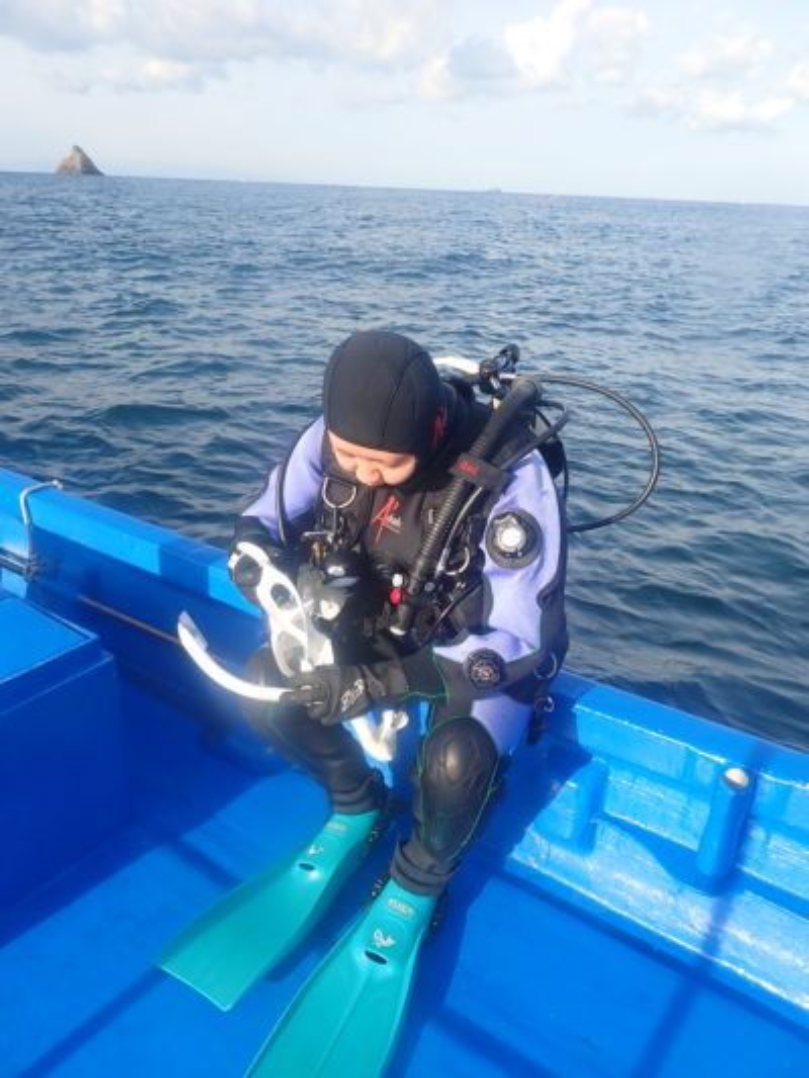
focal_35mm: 25
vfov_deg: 69.4
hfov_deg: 54.9
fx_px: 779
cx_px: 404
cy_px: 539
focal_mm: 4.5
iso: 100
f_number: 2.8
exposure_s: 1/640
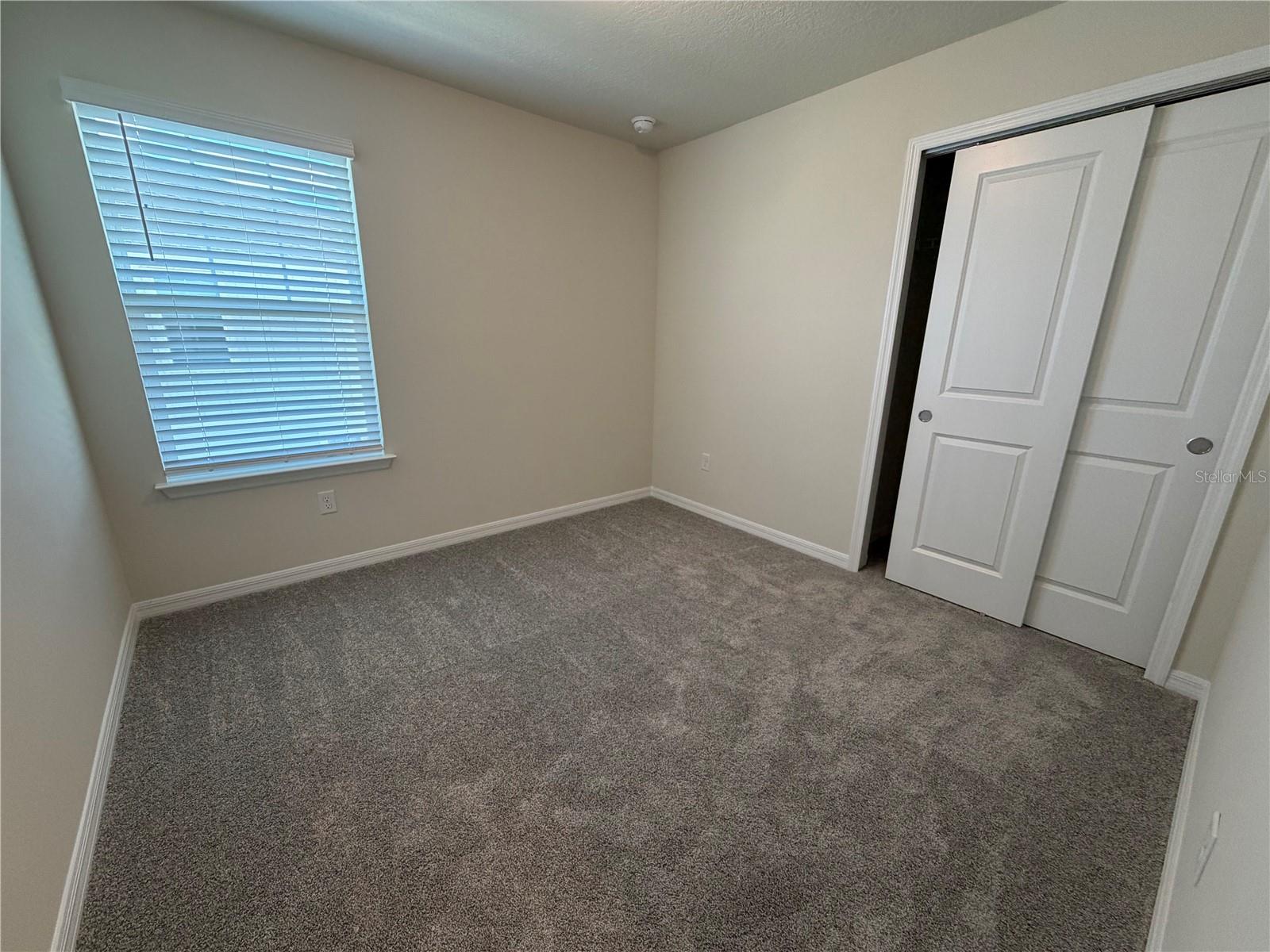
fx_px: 514
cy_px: 476
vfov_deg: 85.7
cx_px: 635
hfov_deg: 102.1
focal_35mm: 14
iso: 250
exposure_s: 1/120
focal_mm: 2.22
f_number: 2.2
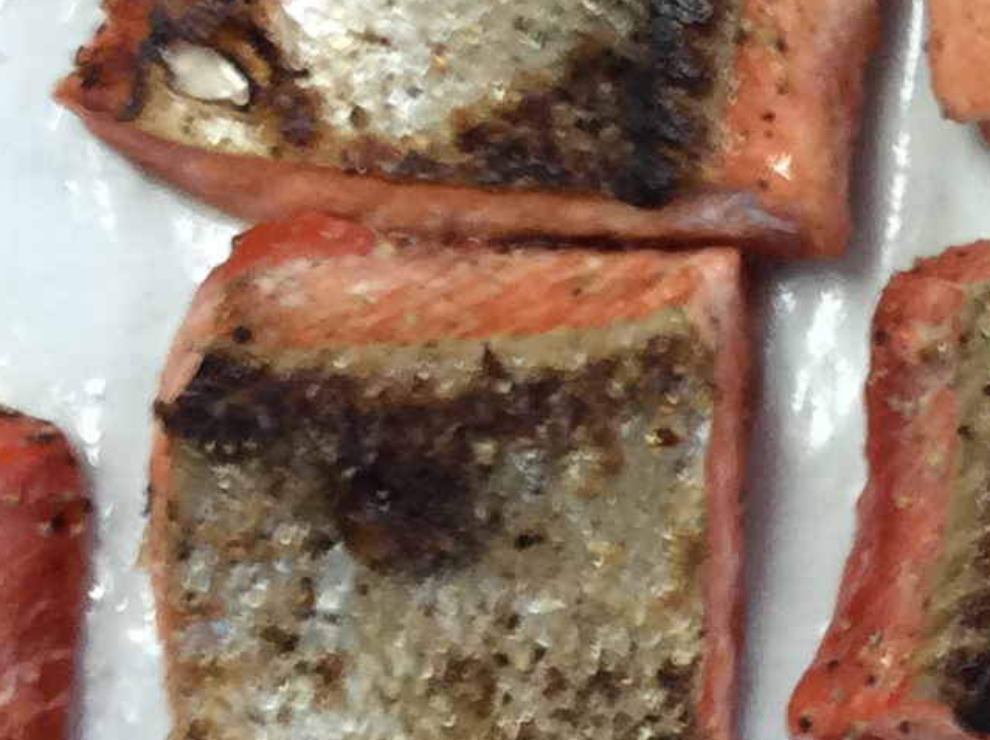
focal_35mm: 130
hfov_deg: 14.5
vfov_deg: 11.4
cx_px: 1310
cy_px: 441
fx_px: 3714
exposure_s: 1/24
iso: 64
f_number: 2.4
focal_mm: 3.3
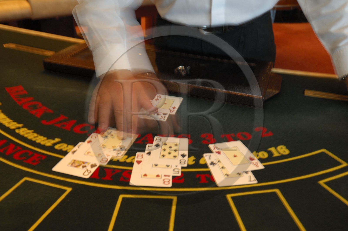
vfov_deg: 36.8
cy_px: 116
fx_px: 348
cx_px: 174
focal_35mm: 36
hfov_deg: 53.2
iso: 200
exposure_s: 1/1.25
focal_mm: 24
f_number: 8
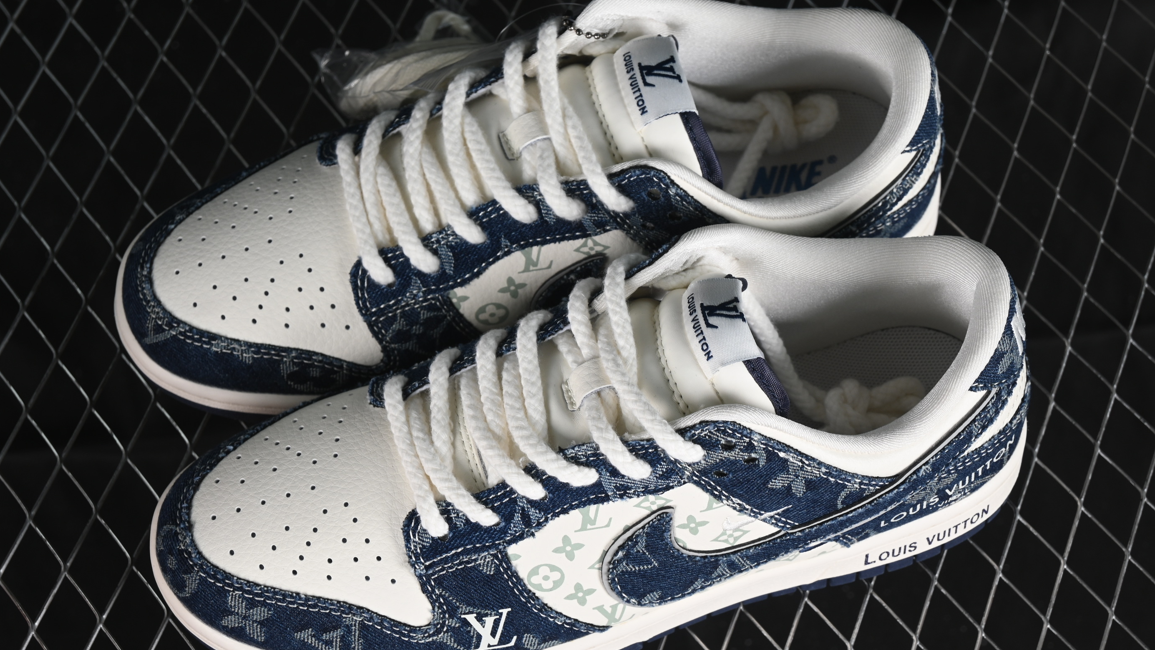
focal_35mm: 79
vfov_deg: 15.3
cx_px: 575
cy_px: 356
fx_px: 2419
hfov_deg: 26.9
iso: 160
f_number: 7.1
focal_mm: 50
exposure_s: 1/80
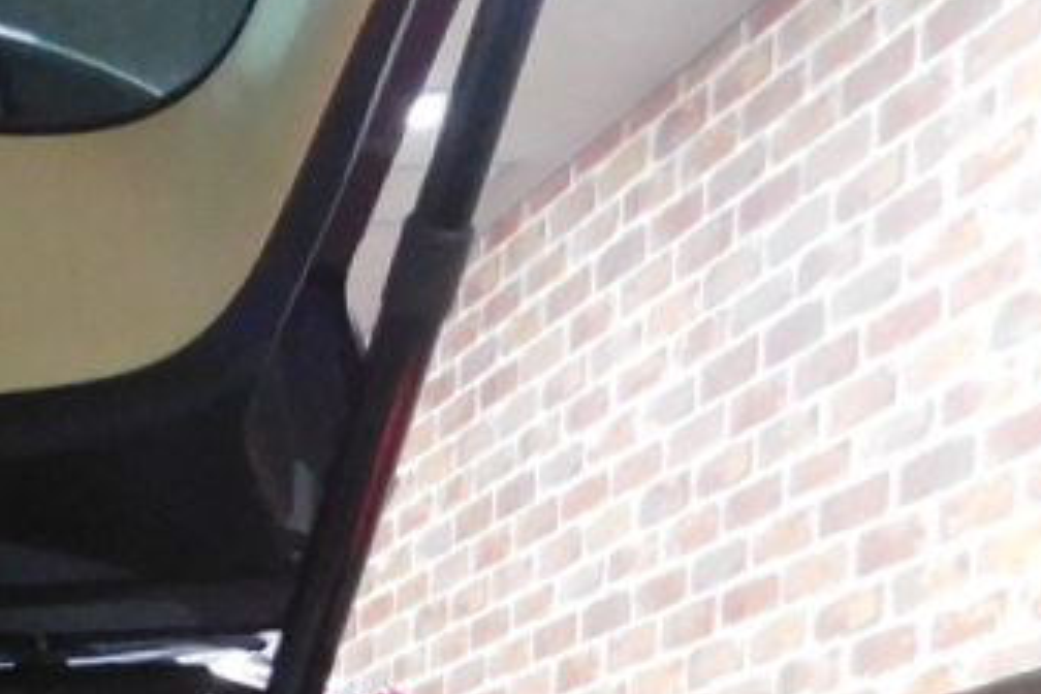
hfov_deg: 15.5
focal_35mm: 114
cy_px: 1596
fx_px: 3296
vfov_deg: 10.5
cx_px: -821
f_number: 3
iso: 400
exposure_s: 1/20
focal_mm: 4
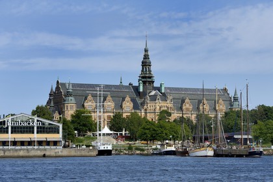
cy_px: 91
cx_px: 136
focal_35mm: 105
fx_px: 796
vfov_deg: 13.0
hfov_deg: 19.5
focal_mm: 105
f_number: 10
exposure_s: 1/640
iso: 200
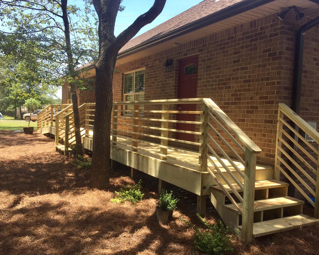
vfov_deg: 47.1
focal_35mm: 31
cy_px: 127
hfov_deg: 57.2
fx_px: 293
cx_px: 160
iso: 32
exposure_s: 1/476
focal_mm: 4.15
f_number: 2.2
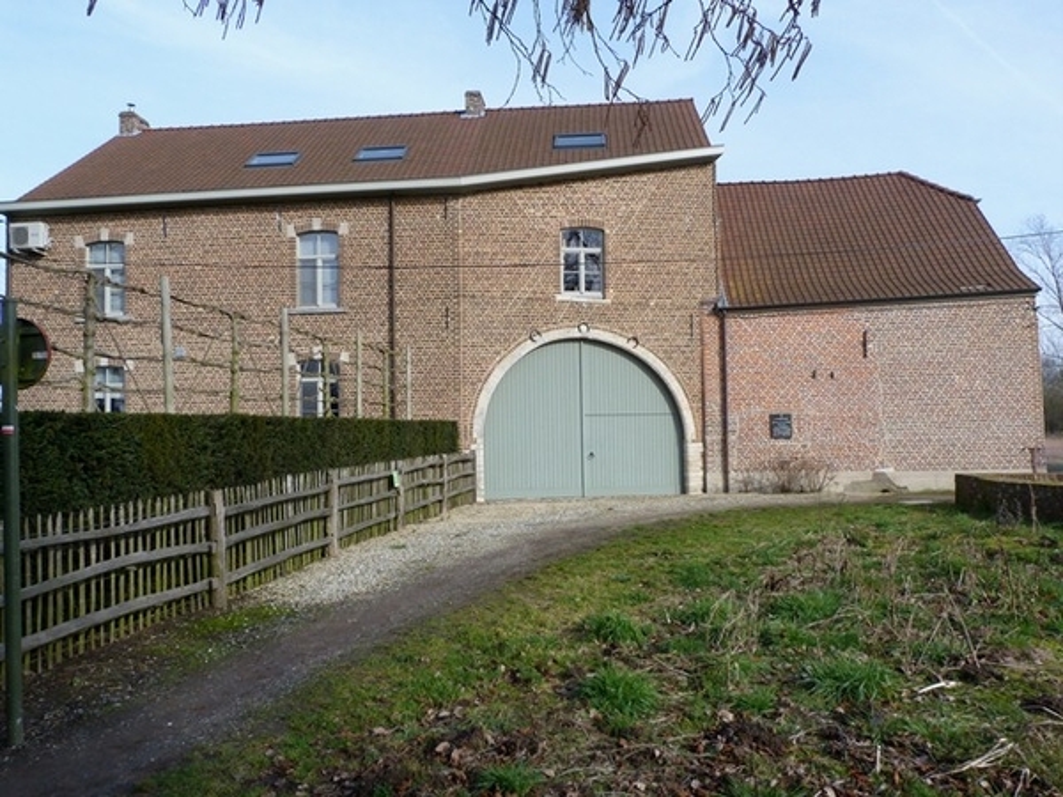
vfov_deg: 54.9
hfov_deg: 69.4
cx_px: 532
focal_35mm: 25
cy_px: 398
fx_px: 768
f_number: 4.5
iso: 80
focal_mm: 4.5
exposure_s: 1/250
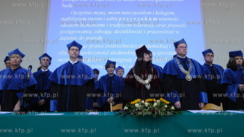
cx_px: 127
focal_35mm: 33
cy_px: 50
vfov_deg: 35.4
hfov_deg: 59.5
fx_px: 214
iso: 2000
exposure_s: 1/50
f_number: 5.6
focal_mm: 29
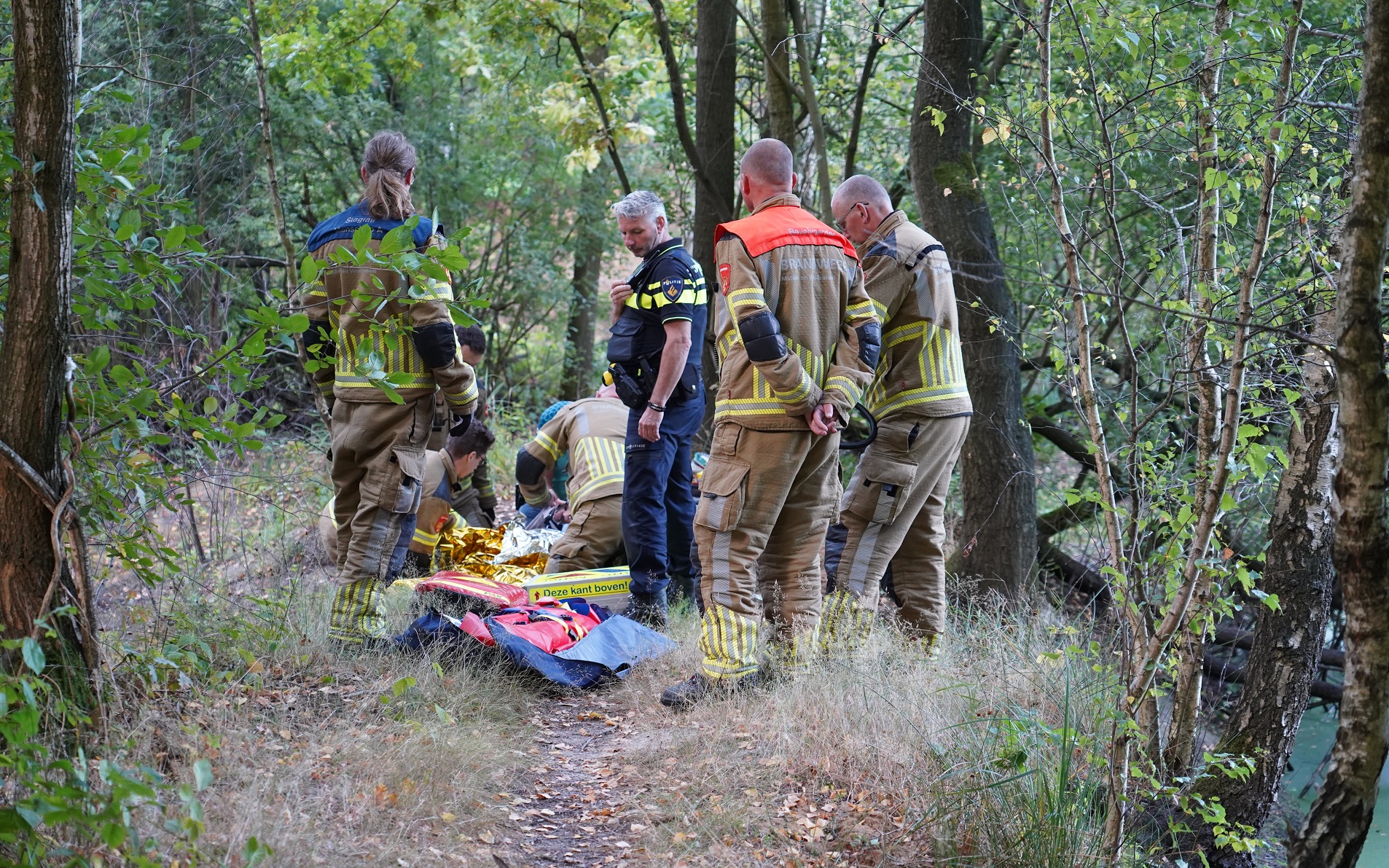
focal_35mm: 77
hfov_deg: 26.8
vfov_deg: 16.9
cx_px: 692
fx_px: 2915
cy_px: 417
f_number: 4
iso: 2500
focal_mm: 75
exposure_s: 1/160
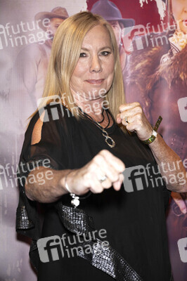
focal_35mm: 71
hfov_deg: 19.2
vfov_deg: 28.5
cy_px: 140
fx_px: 554
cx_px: 94
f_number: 5
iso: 800
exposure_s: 1/200
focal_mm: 71
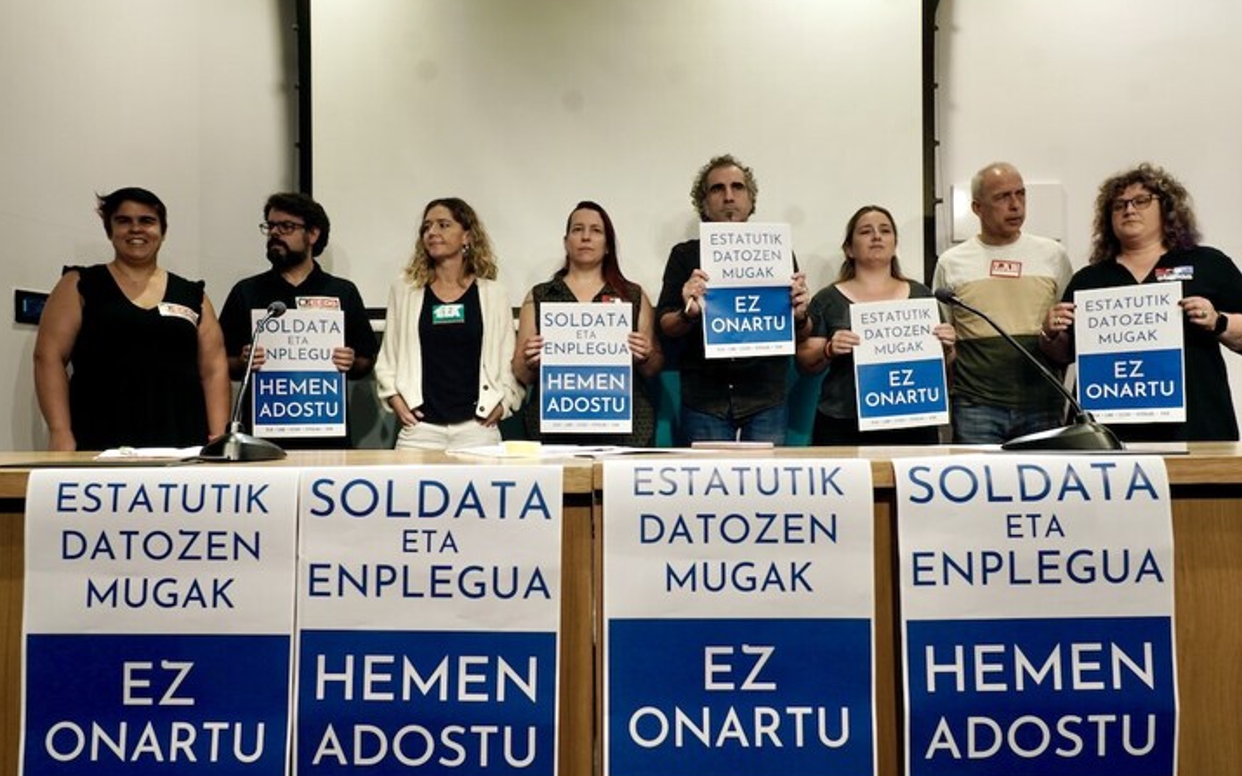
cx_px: 622
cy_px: 410
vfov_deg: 41.8
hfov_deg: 62.9
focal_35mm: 30
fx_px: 1016
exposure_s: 1/250
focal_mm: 29
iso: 800
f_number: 5
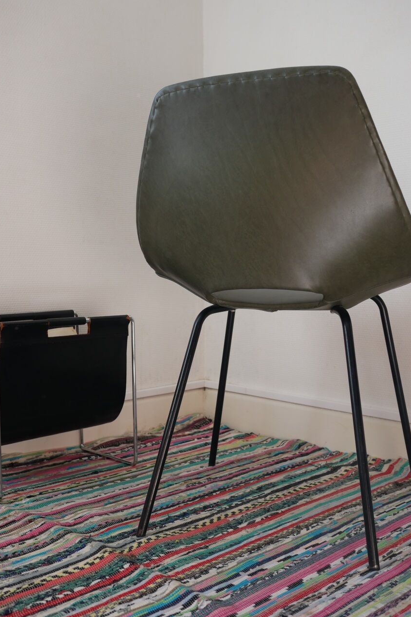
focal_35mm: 42
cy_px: 311
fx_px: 719
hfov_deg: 31.9
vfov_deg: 46.4
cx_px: 220
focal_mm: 20
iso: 200
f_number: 2.8
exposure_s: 1/250
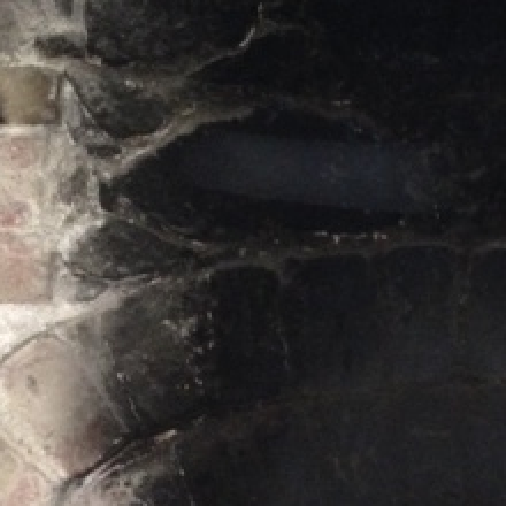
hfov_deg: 20.2
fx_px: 1406
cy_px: 129
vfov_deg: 20.3
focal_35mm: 85
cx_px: 414
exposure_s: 1/16
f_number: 2.4
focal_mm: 4.12
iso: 500
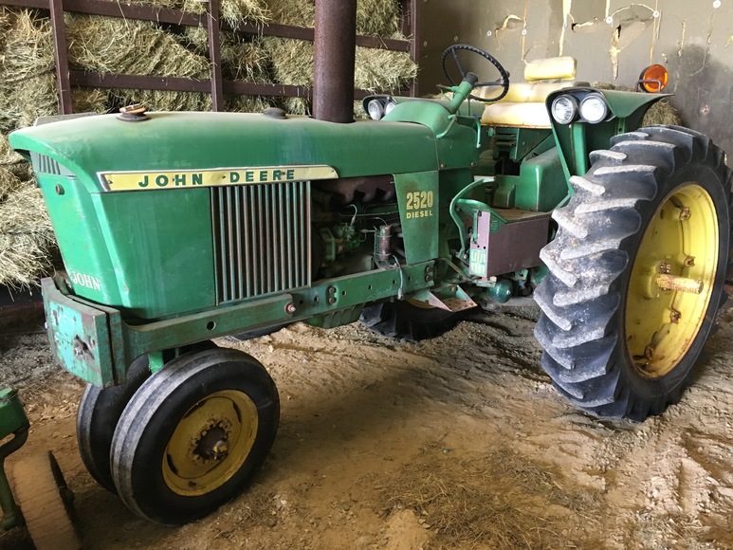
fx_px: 614
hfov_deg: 61.7
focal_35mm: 29
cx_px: 366
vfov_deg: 48.2
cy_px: 275
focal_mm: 4.15
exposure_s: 1/24
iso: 200
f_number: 2.2
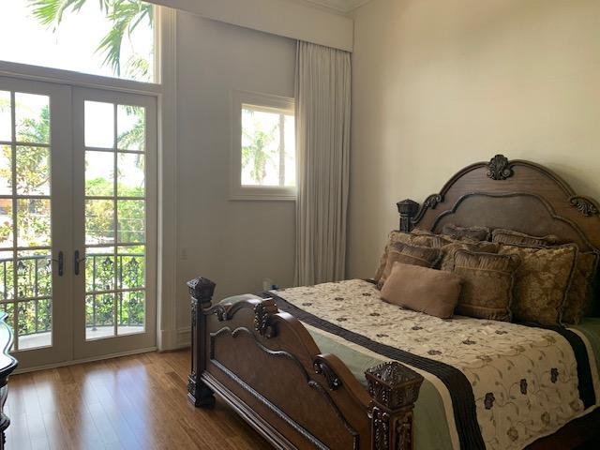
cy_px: 225
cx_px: 300
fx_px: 451
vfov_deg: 53.1
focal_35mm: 26
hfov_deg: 67.3
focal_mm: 4.25
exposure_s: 1/75
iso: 100
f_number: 1.8
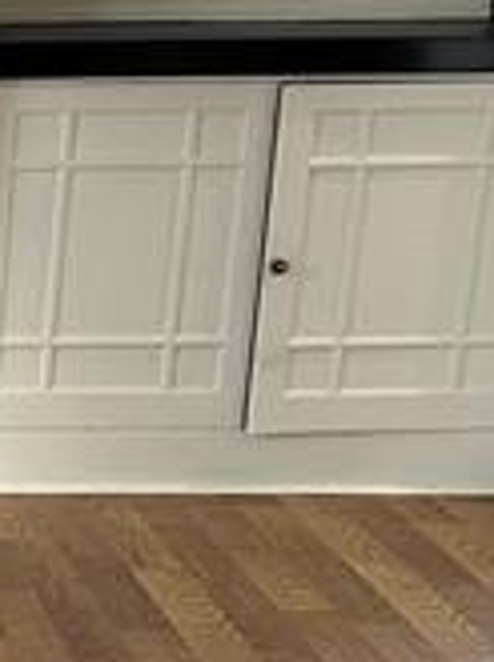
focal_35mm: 112
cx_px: -494
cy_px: 514
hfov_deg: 11.8
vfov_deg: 17.5
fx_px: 2139
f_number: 1.78
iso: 250
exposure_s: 1/60
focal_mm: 6.86
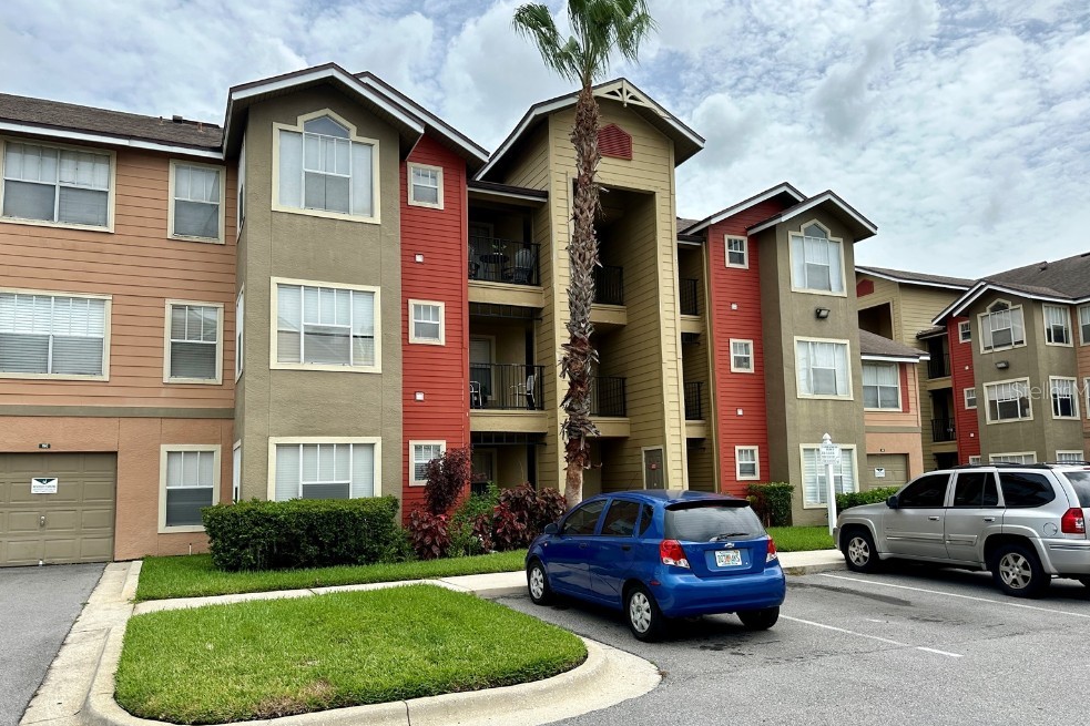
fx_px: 787
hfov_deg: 69.4
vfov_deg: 49.5
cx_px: 548
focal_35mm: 26
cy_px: 390
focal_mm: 6.86
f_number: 1.78
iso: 80
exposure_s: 1/4016
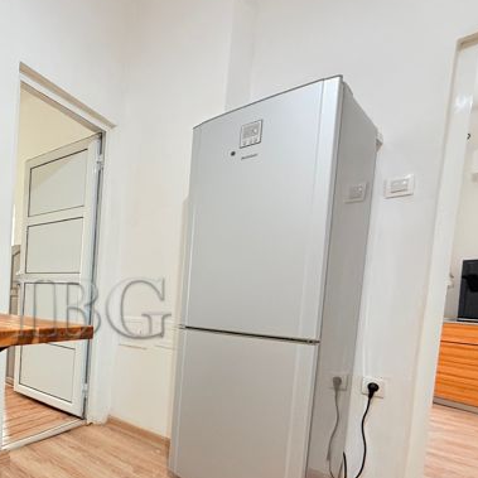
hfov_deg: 57.1
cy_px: 315
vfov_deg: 65.6
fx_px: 359
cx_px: 41
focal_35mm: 23
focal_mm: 2.22
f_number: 2.2
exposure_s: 1/99
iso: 320
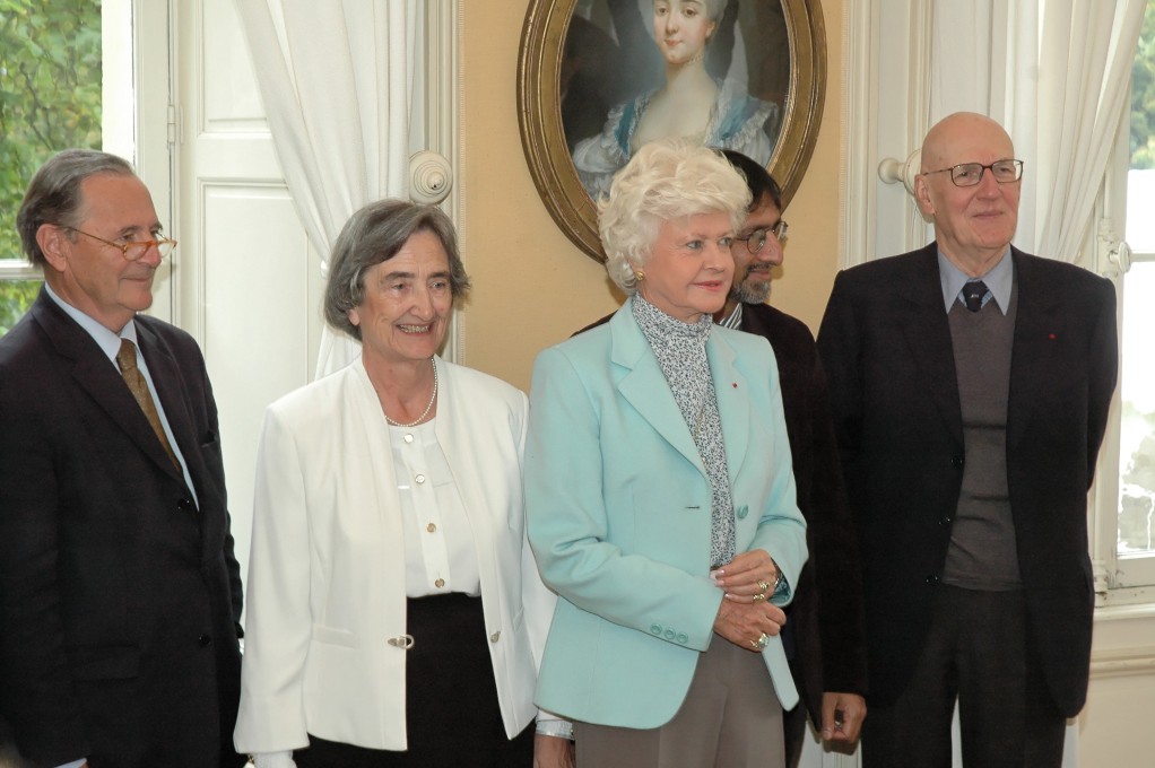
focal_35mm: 84
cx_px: 578
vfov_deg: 16.2
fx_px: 2693
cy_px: 384
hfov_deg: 24.2
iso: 1000
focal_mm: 56
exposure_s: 1/60
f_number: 5.6
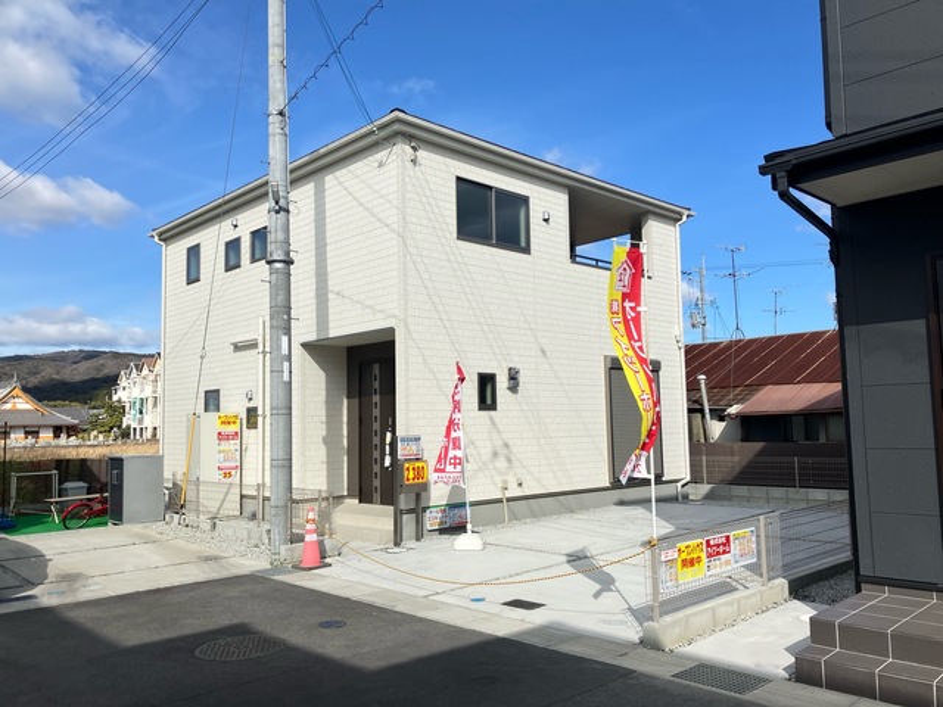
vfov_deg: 49.7
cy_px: 354
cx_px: 472
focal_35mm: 28
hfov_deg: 63.4
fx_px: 763
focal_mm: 3.99
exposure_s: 1/2857
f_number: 1.8
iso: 32
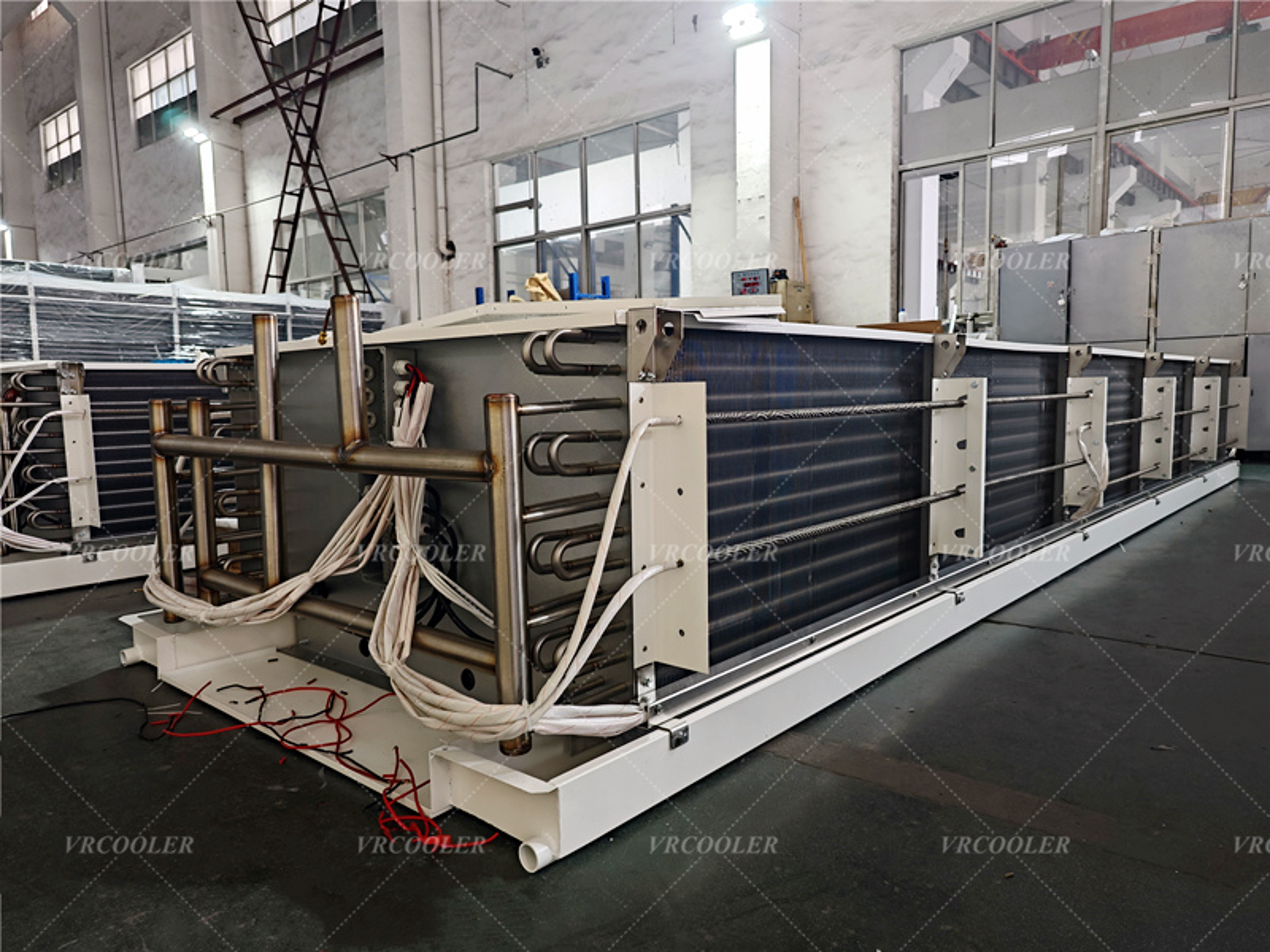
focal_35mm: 23
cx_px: 635
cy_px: 476
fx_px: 844
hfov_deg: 73.9
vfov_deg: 58.9
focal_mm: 6.55
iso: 320
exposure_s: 1/50.2
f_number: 1.6
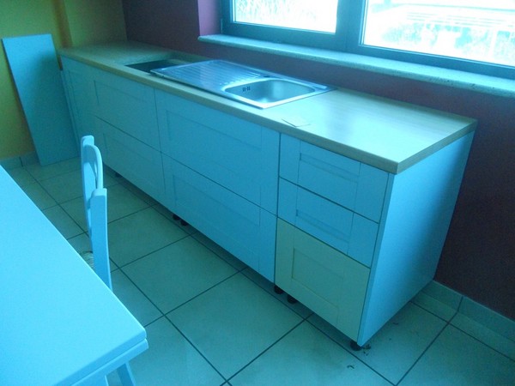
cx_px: 258
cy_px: 193
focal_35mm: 27
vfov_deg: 51.4
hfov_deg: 65.3
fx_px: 402
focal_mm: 4.9
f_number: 3.2
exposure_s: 1/50
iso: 400
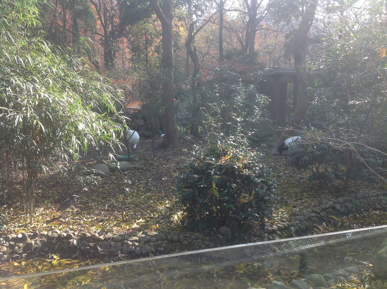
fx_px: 391
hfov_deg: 52.7
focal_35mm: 35
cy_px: 144
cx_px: 194
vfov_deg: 40.6
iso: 50
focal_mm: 4.28
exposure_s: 1/373
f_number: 2.4
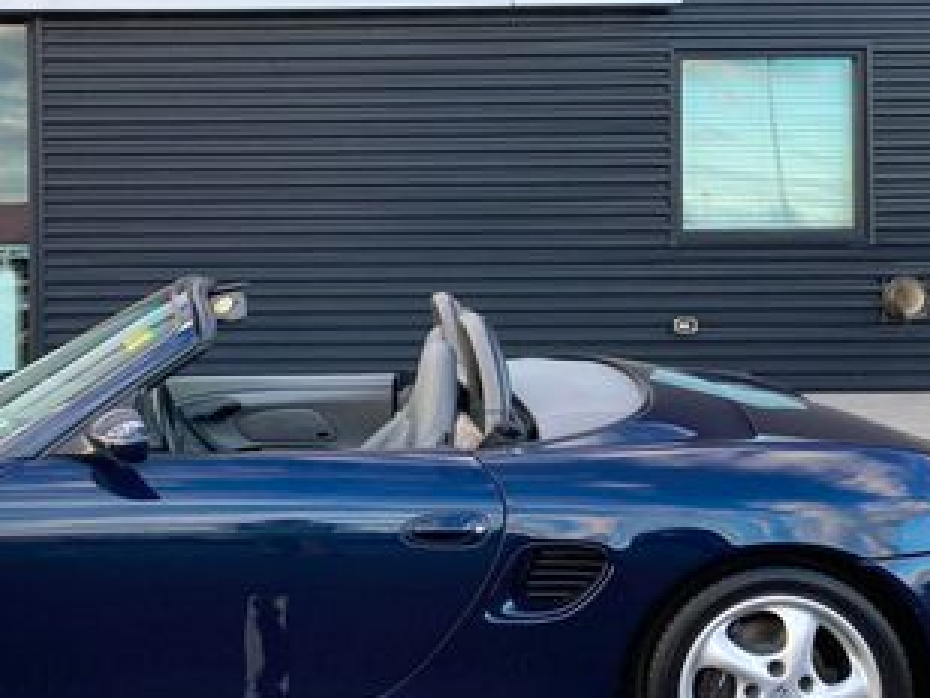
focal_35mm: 58
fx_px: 1559
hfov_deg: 32.6
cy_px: 244
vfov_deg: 25.1
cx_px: 241
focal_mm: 3.99
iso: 20
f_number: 1.8
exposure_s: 1/158
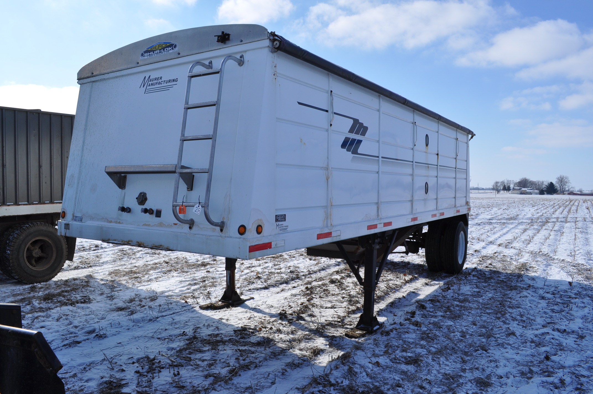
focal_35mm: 27
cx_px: 296
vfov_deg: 47.8
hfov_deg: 67.4
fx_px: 444
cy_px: 197
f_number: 11
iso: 200
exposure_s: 1/500
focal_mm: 18
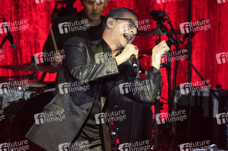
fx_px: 3569
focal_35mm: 564
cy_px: 72
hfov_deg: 3.7
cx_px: 119
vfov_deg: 2.4
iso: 4000
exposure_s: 1/250
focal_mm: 470
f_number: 6.3
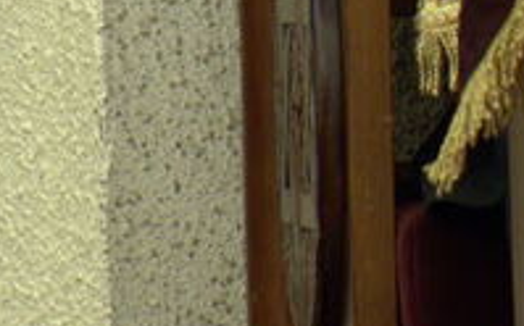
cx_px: 721
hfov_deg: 1.5
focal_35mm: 1448
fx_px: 20661
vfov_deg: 0.9
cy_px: -426
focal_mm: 135
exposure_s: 1/60
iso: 800
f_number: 2.8
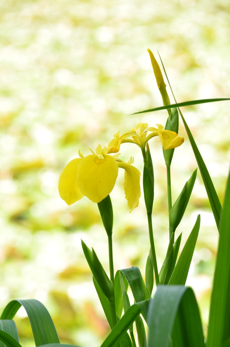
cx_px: 115
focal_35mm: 300
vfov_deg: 6.9
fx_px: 2888
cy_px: 174
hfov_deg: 4.6
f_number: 8
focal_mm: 200
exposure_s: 1/30
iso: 100
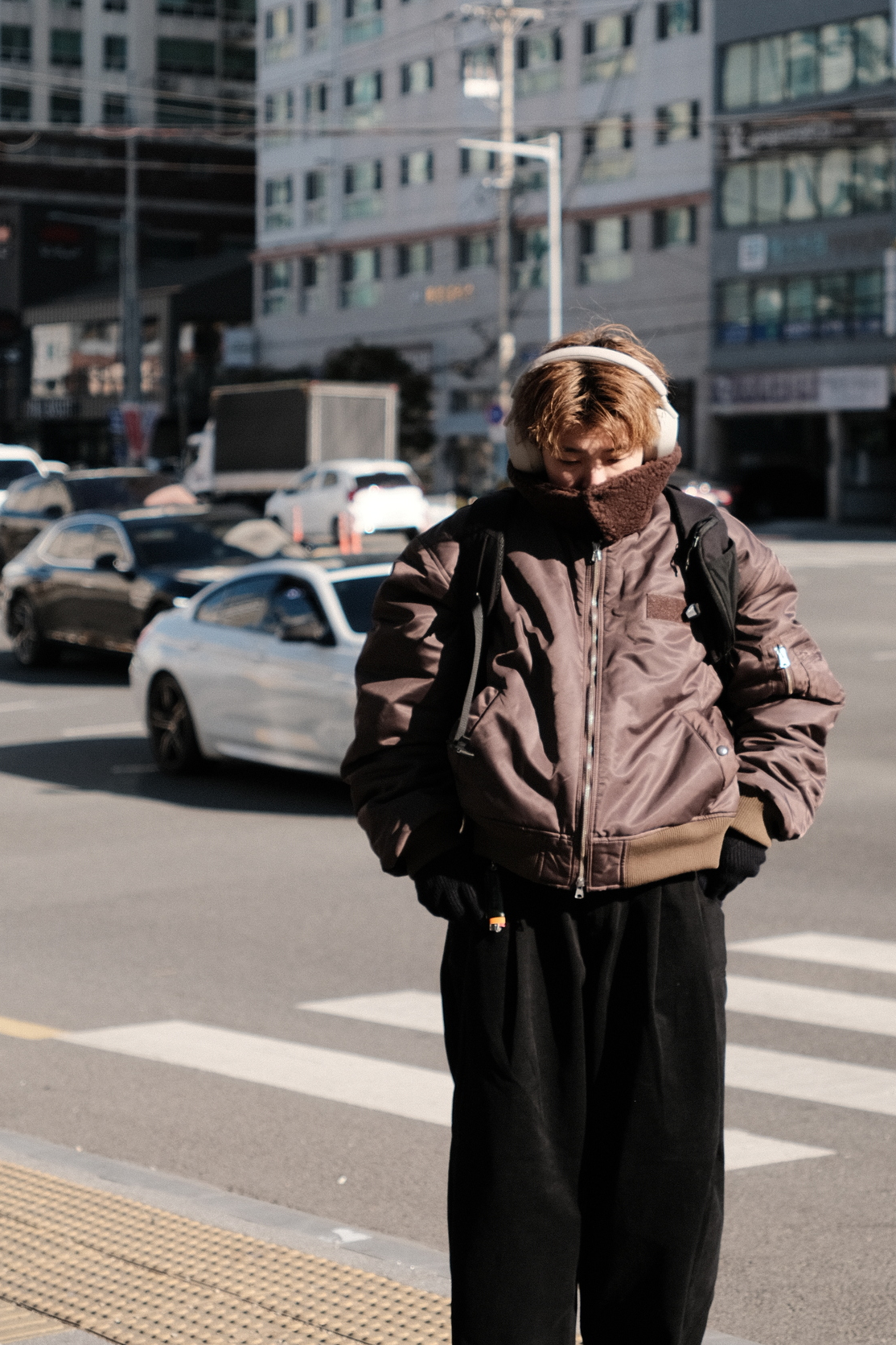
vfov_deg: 25.7
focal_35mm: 79
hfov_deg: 17.2
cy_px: 589
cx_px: 620
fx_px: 2949
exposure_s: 1/4000
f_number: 2.8
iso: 400
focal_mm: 36.8
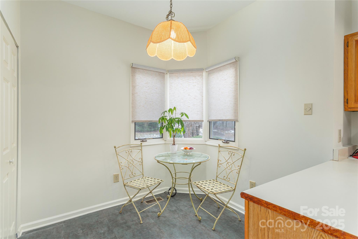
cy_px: 120
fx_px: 169
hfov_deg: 93.3
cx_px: 179
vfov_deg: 70.5
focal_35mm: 17
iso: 320
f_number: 7.1
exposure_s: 1/80
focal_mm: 17
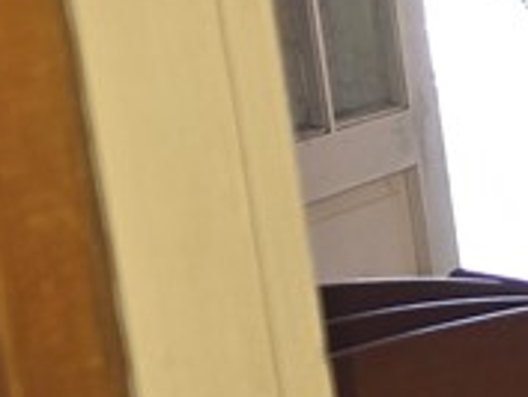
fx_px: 2030
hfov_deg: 10.9
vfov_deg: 11.2
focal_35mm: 133
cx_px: 1489
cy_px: 245
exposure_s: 1/30
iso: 100
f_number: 1.7
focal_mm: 6.3
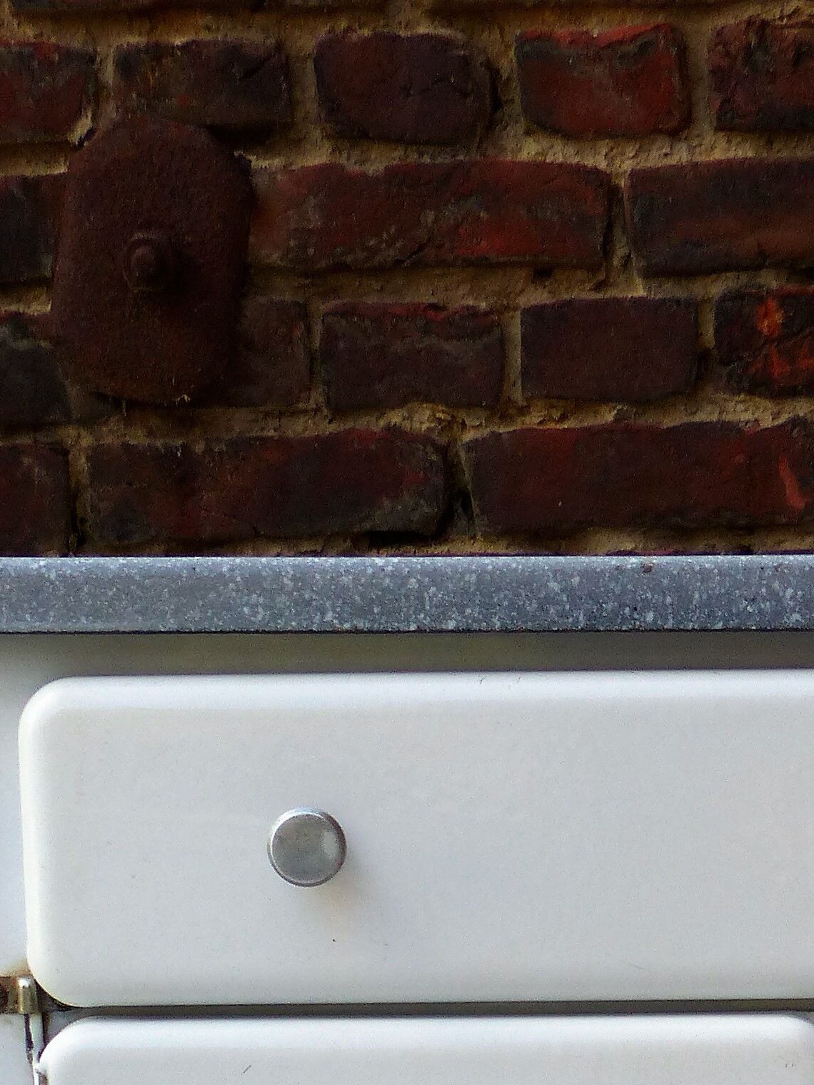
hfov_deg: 11.4
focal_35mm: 129
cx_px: 785
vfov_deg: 14.7
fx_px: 4043
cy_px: 1349
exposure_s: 1/200
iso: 100
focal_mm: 8.4
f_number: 4
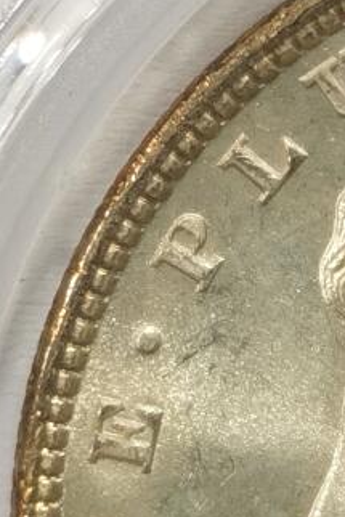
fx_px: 4523
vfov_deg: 6.5
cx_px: 668
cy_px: 120
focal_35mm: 315
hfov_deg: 4.3
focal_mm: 5.56
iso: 100
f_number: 16
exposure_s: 1/100
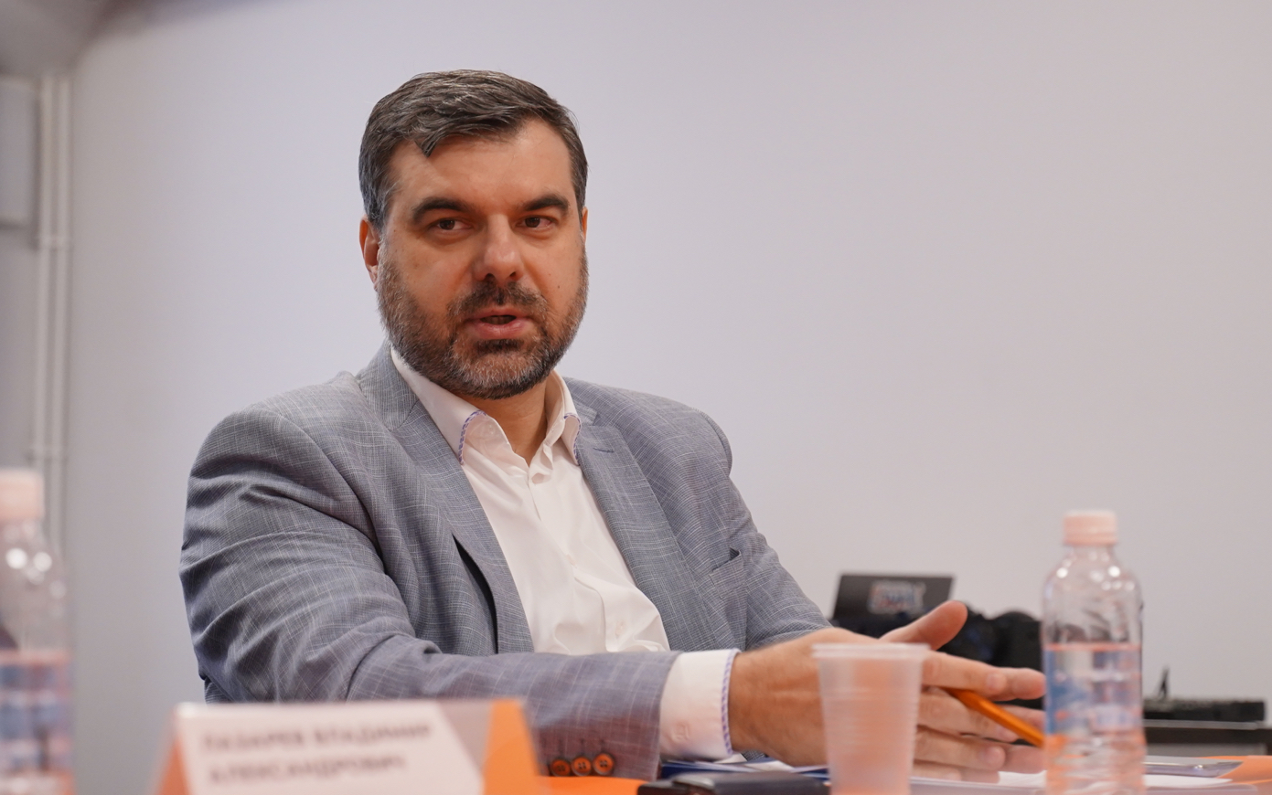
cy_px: 398
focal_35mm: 81
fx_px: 2809
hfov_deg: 25.5
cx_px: 639
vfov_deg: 16.1
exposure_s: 1/200
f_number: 3.5
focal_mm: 53
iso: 1250
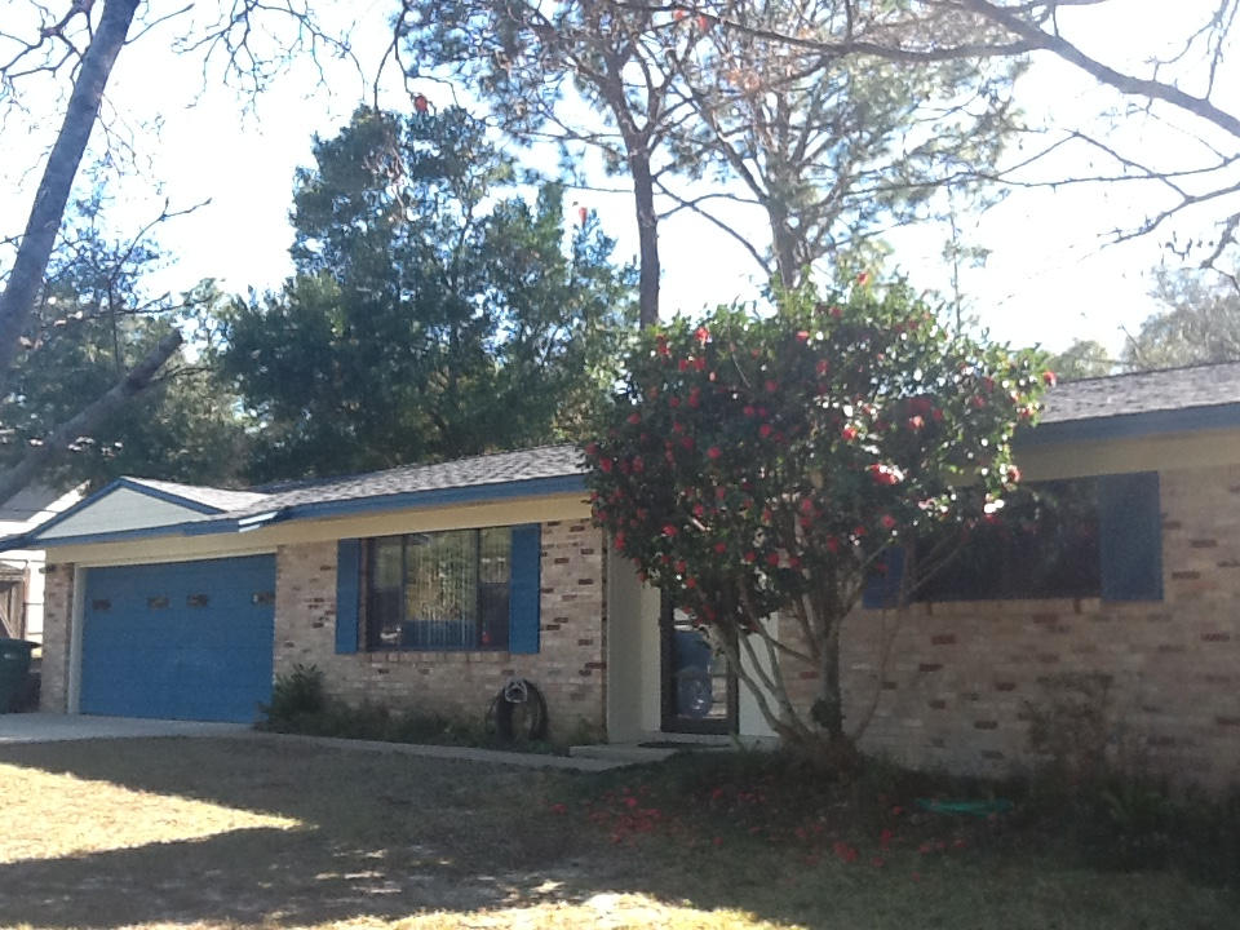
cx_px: 620
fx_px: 1576
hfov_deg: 42.9
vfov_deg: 32.9
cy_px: 465
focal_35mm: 44
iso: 40
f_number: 2.4
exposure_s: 1/250
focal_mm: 2.03
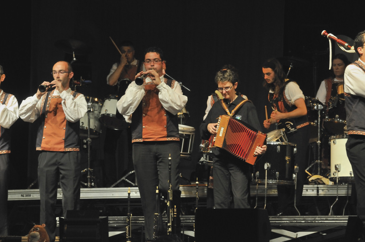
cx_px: 182
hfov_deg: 12.2
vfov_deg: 8.1
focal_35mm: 168
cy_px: 121
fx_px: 1701
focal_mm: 112
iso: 1250
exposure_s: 1/50
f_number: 8
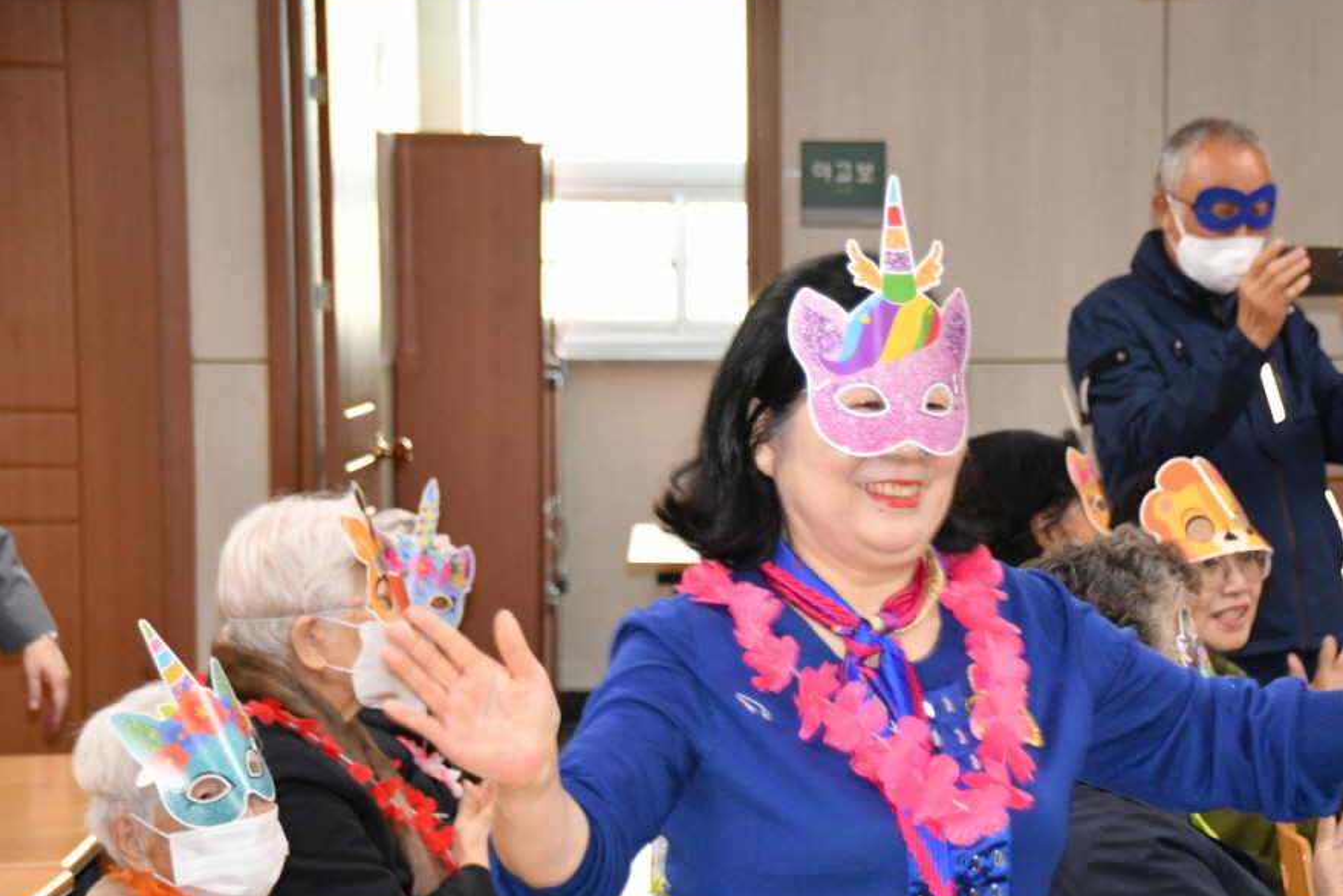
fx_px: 5709
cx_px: 867
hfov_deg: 13.4
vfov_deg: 9.0
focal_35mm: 153
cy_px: 593
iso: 1800
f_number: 5.3
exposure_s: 1/60
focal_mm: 75
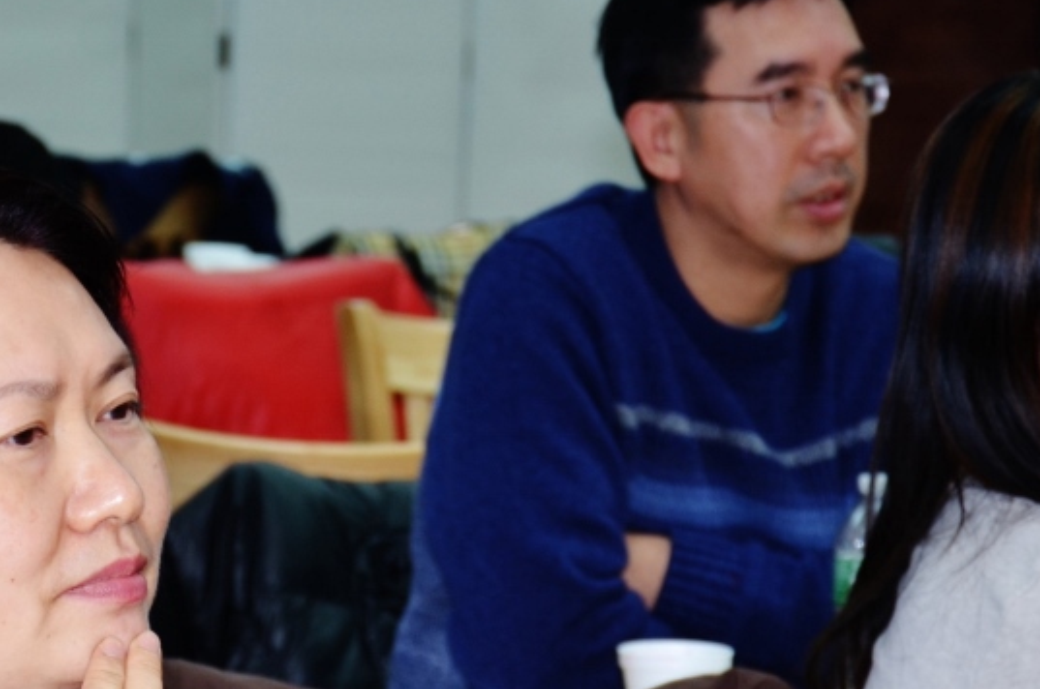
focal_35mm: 254
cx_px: 229
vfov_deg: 5.4
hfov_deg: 8.1
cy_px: 657
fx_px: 7325
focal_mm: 70
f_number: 5.6
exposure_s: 1/60
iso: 200
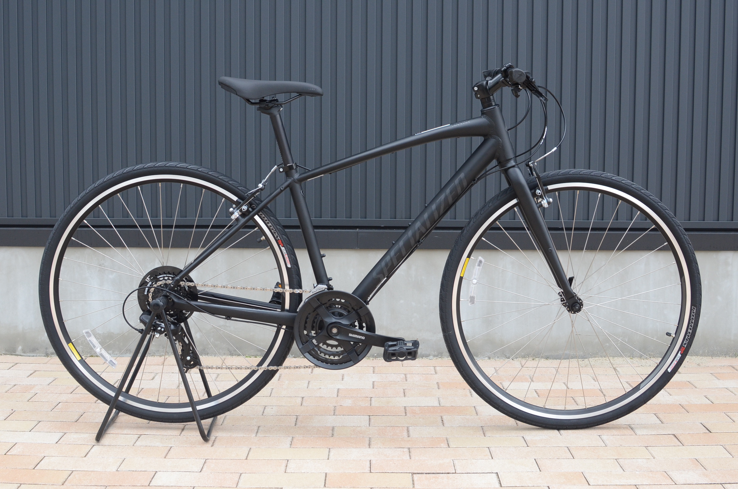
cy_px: 244
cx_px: 369
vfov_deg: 25.6
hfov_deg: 37.9
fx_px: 1074
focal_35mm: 52
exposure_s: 1/200
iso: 640
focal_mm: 35
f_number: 7.1
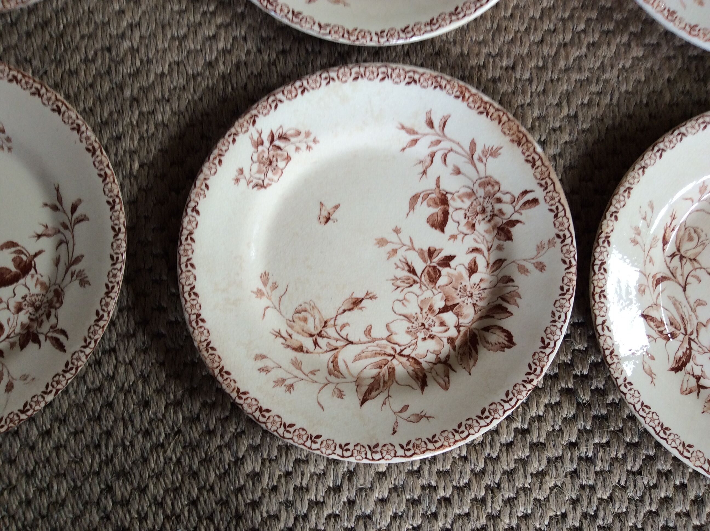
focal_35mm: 32
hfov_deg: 56.9
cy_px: 266
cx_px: 355
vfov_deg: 44.1
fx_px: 655
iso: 32
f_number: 2.4
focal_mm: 3.3
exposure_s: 1/25
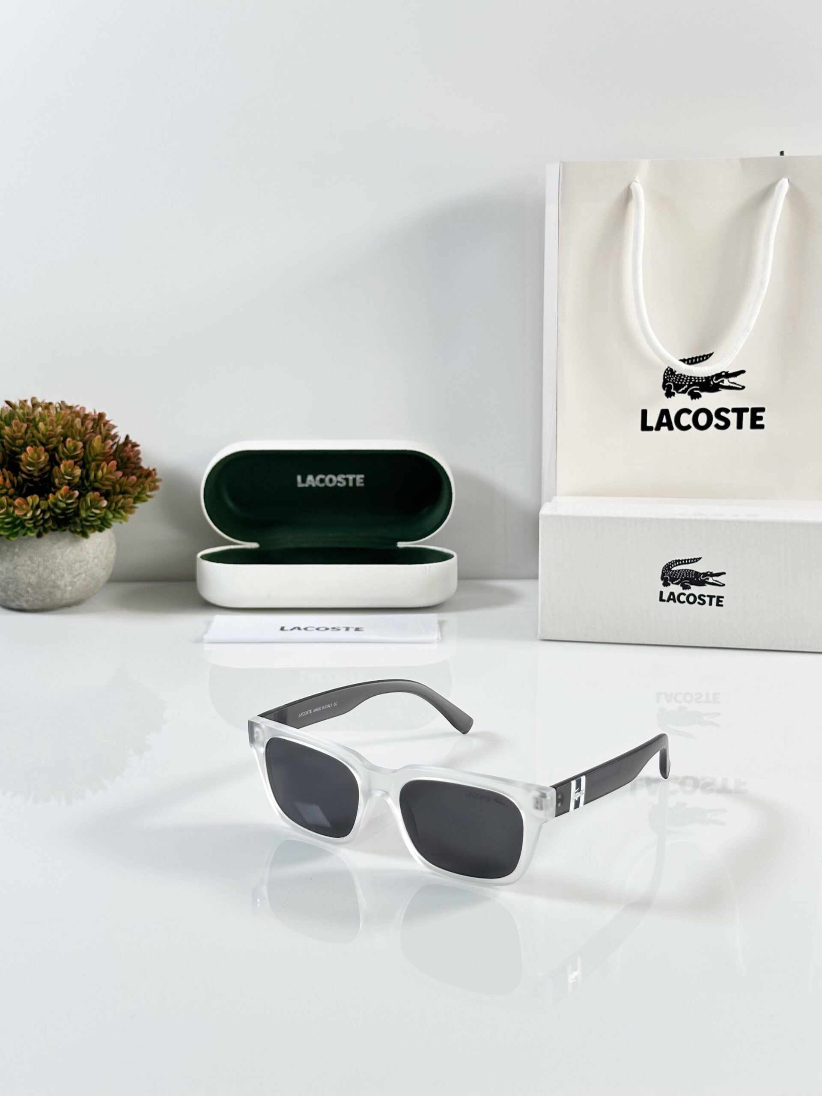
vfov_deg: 39.7
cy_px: 548
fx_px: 1520
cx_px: 411
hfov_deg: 30.3
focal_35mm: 48
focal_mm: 6.86
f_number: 1.78
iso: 64
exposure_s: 1/100
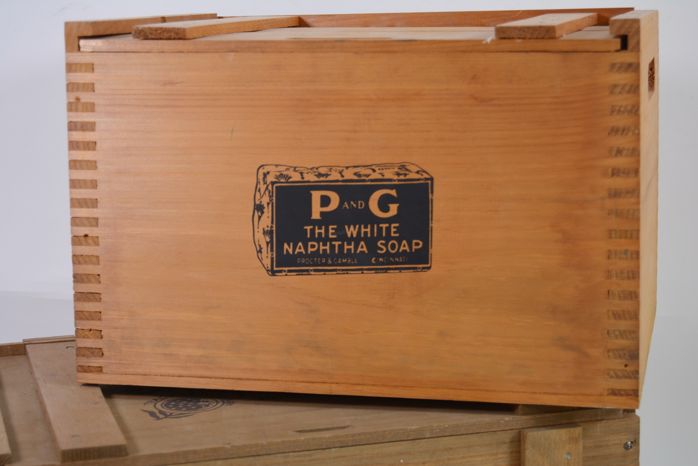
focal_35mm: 82
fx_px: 1599
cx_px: 349
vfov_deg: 16.6
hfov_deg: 24.6
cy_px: 233
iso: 320
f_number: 5.6
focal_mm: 55
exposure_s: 1/125
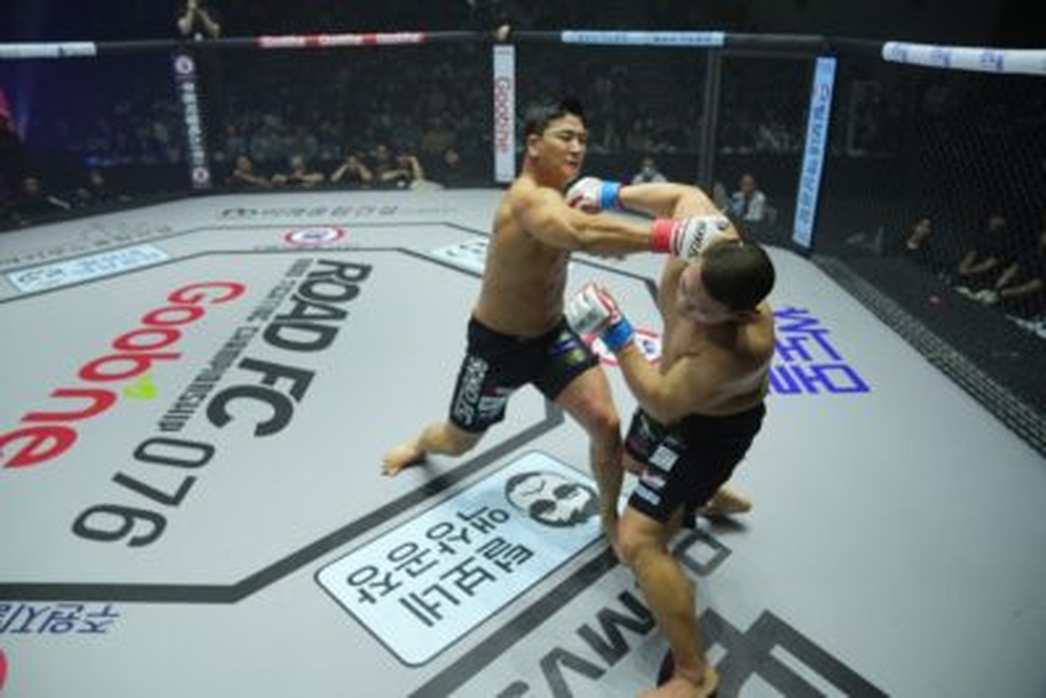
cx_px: 523
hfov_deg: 73.7
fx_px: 698
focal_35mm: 24
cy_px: 349
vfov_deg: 53.2
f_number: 4
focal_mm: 24
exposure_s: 1/1000
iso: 800
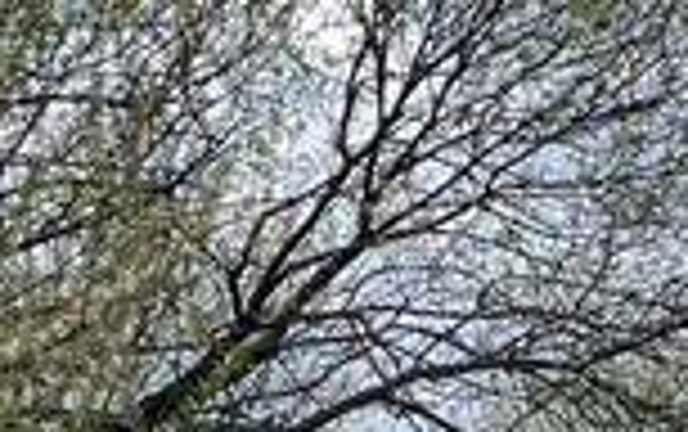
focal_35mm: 177
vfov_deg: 7.4
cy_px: 180
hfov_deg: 11.8
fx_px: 3322
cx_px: 279
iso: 32
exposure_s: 1/2012
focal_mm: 5.1
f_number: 1.6
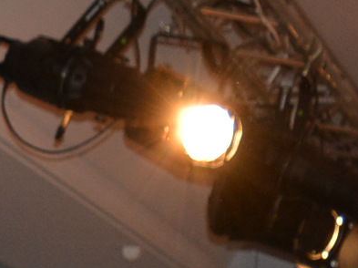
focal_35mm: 198
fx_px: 2046
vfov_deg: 6.7
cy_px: 853
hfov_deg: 9.0
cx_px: -490
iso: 400
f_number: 4
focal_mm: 18
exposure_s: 1/60
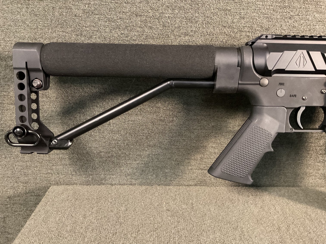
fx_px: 273
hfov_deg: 61.7
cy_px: 122
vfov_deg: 48.2
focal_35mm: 29
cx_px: 163
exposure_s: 1/24
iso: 500
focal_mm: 3
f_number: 1.8
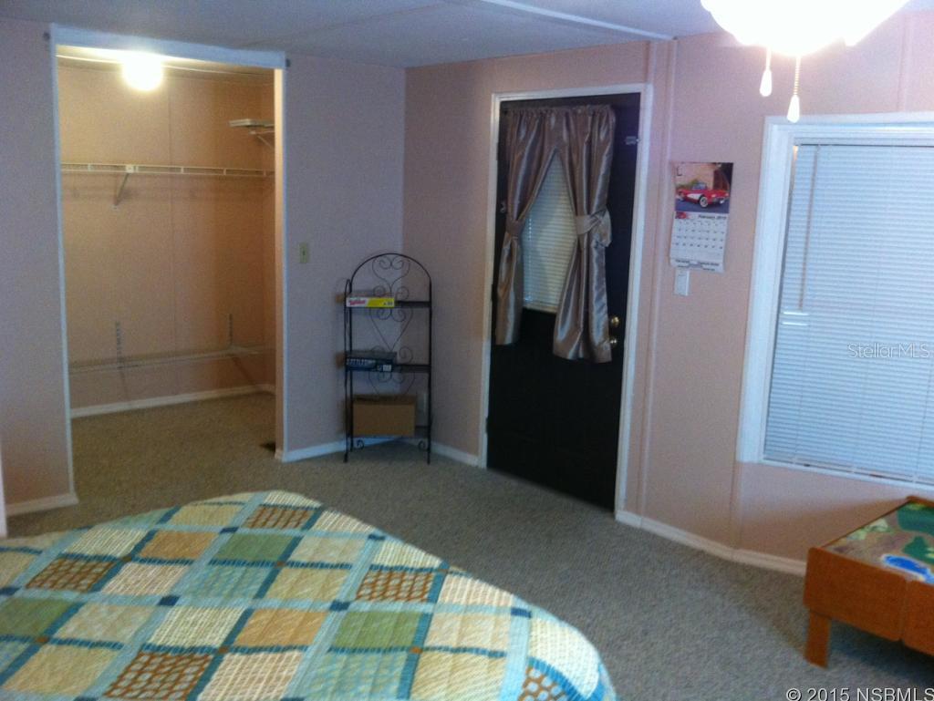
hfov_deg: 52.6
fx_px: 945
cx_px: 467
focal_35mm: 35
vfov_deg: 40.7
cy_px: 350
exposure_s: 1/17
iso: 320
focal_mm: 3.85
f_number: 2.8
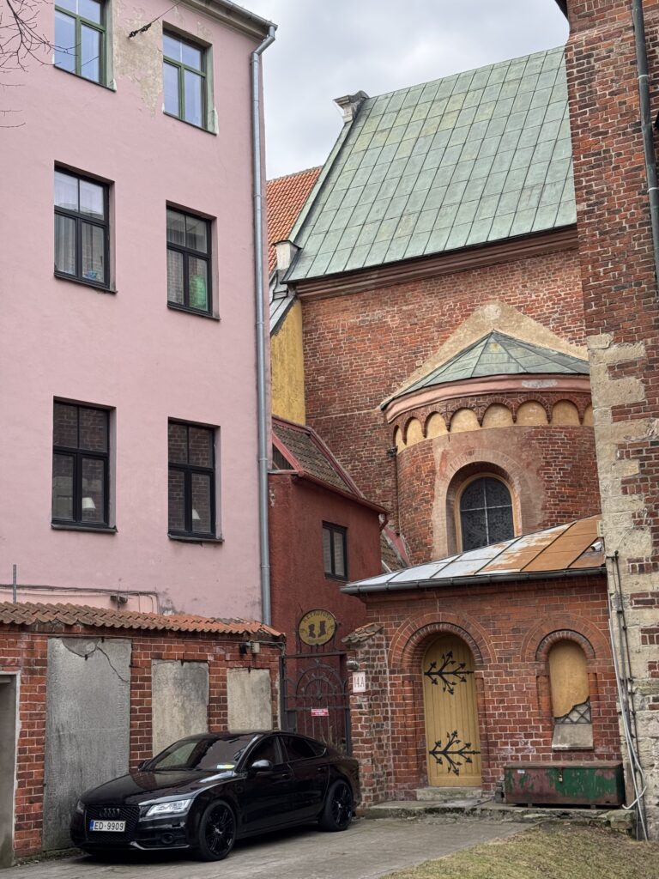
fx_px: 1218
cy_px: 440
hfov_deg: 30.3
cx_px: 330
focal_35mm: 48
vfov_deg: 39.7
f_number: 1.78
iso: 64
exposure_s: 1/1059
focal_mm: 6.76
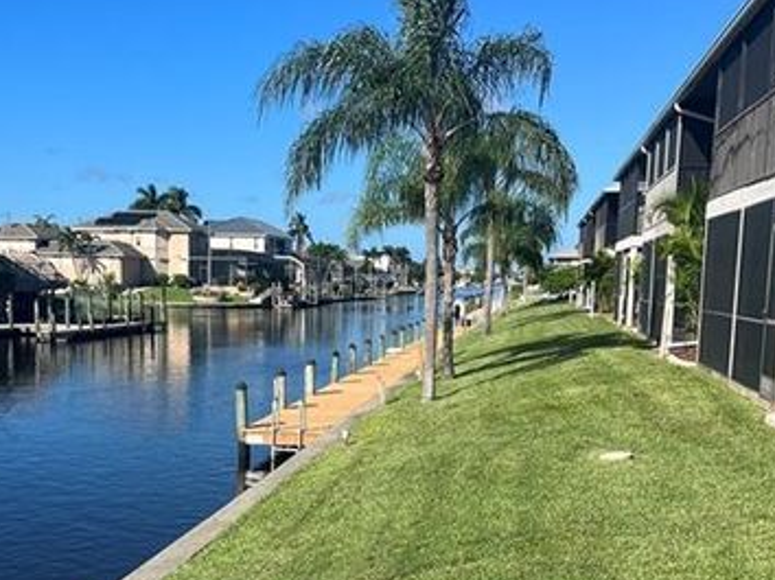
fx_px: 1096
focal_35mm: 49
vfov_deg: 29.2
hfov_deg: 38.7
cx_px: 302
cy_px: 430
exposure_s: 1/3413
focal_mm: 5.1
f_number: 1.6
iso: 50
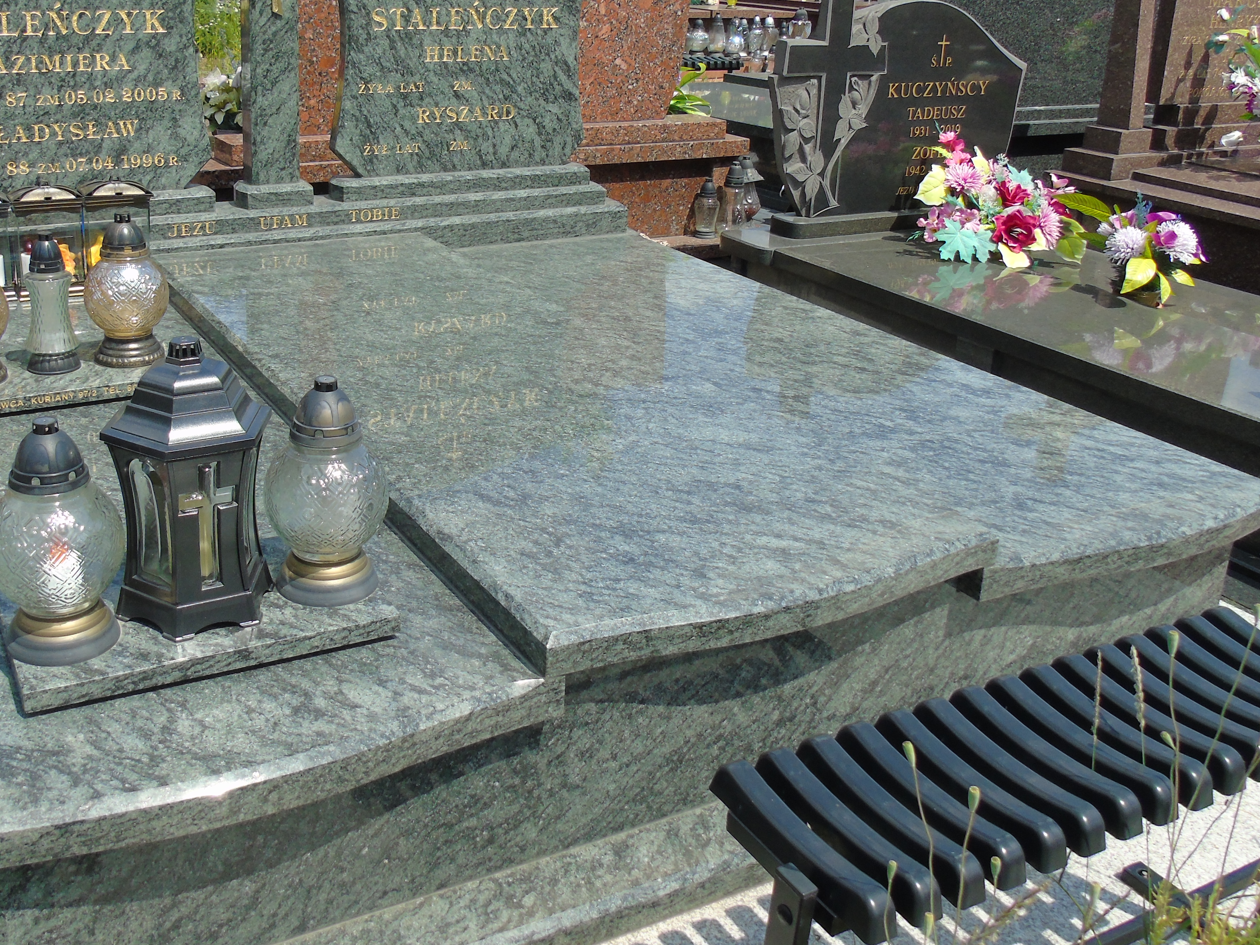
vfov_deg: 39.4
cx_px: 464
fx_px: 1310
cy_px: 354
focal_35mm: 36
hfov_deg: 50.8
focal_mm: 4.4
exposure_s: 1/800
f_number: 3.4
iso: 80
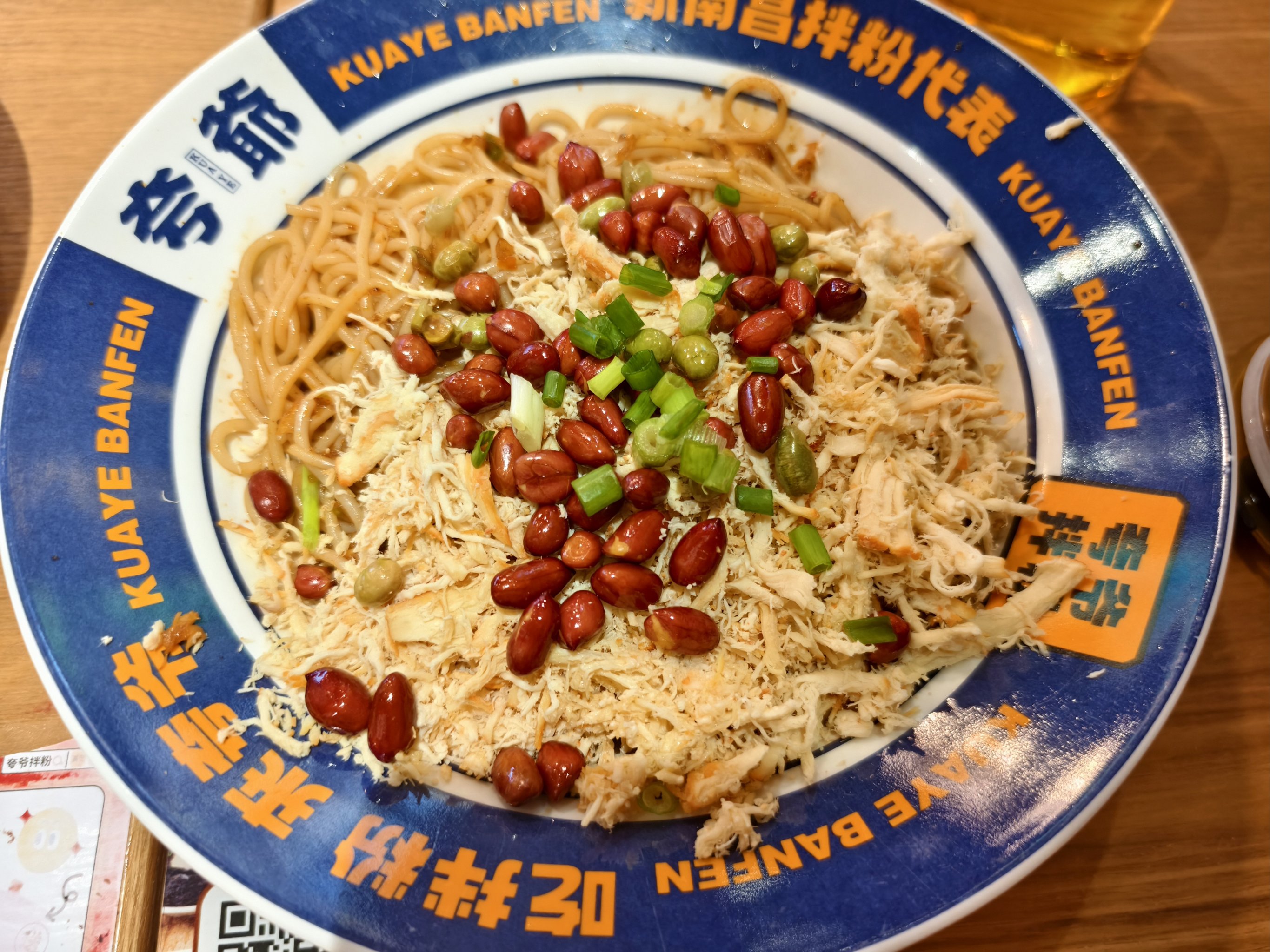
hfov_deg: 73.9
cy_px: 476
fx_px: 844
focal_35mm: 23
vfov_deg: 58.9
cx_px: 635
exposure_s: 1/50
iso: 508
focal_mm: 5.6
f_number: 1.57
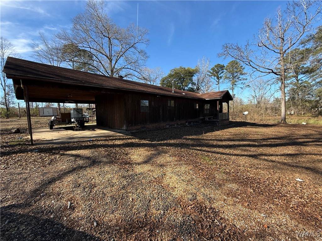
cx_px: 161
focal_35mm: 14
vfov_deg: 85.7
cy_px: 120
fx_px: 130
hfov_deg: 102.1
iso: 64
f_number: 2.2
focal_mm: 2.22
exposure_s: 1/518
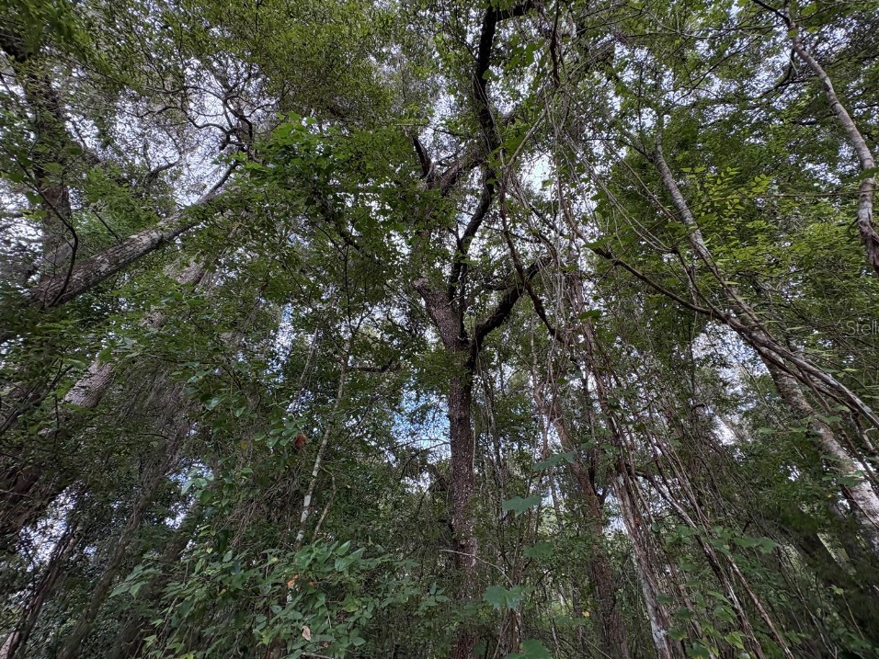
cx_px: 462
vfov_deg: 81.7
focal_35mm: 15
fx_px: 381
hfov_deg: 98.1
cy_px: 327
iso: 100
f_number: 2.2
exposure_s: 1/129
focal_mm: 2.22
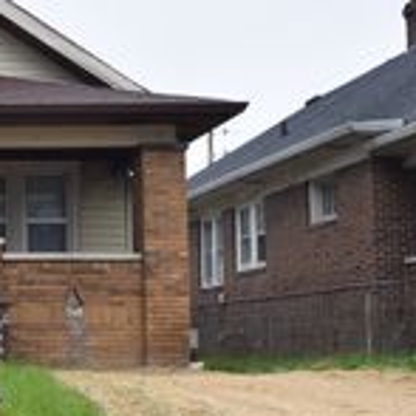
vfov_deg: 21.0
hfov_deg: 18.9
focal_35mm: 82
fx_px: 1121
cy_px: 269
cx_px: -181
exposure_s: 1/125
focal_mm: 19
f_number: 5.6
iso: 100
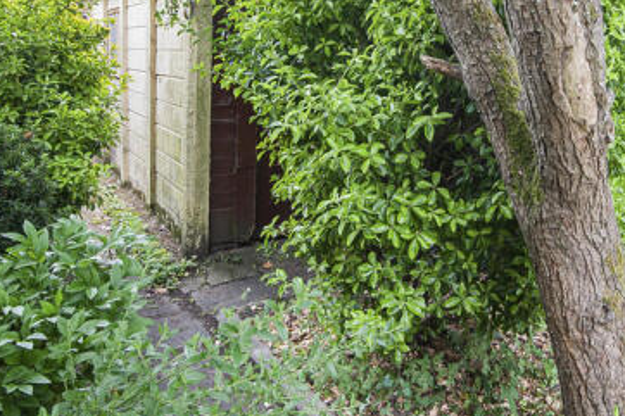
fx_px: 503
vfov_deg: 43.0
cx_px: 449
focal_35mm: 29
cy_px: 86
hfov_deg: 61.0
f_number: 7.1
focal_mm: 16
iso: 320
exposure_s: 1/40
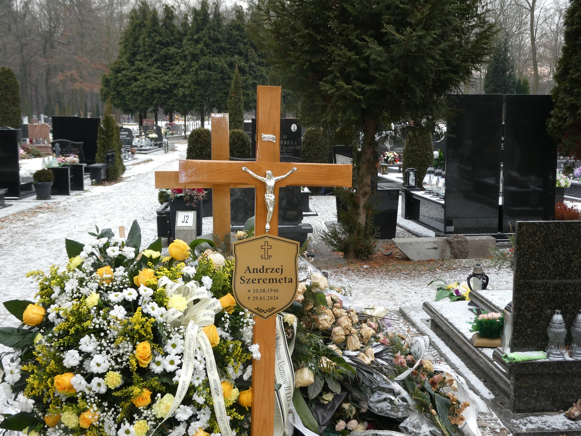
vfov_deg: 30.9
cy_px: 218
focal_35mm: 47
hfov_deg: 40.4
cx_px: 290
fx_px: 789
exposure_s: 1/60
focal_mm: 8.4
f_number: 4
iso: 80
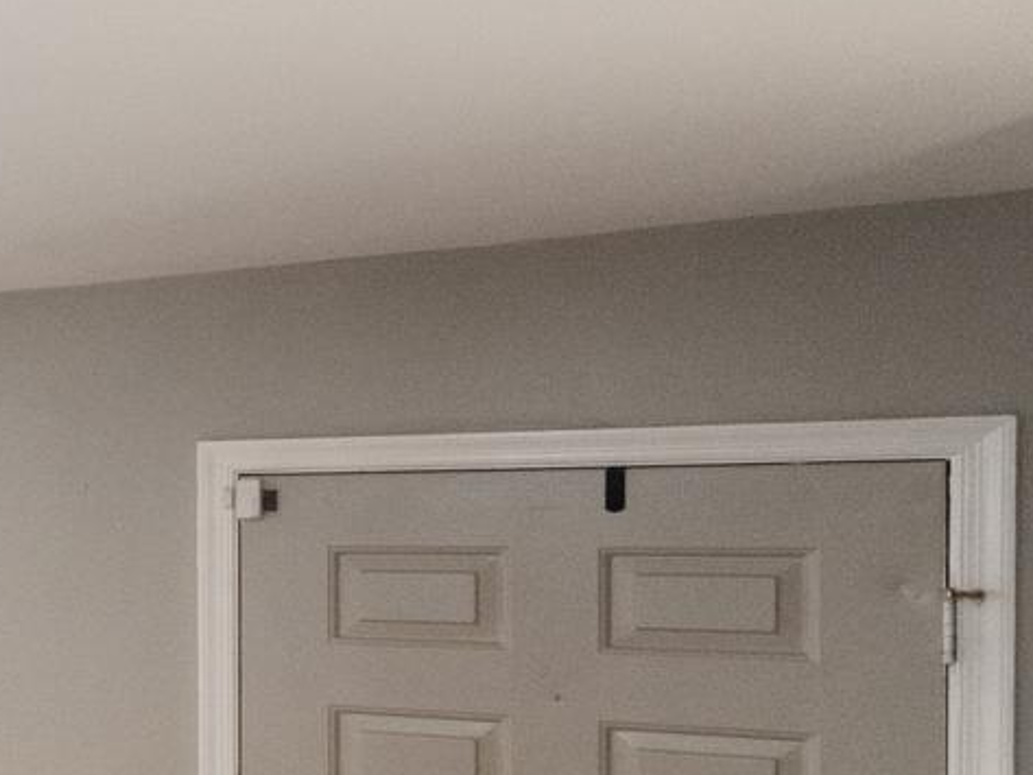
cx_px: -802
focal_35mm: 50
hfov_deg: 22.6
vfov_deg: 28.8
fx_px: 1492
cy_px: 558
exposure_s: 1/80
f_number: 6.3
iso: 1600
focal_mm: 12
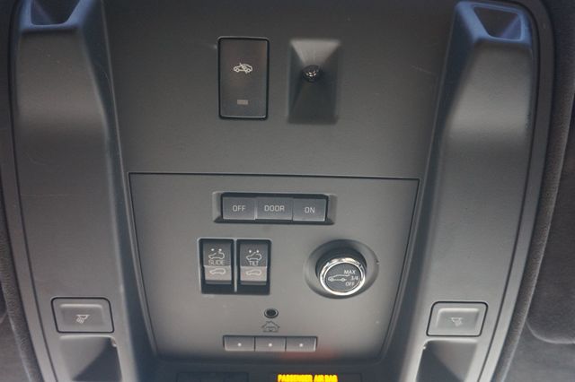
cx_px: 288
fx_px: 527
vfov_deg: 39.9
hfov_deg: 57.2
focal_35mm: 33
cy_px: 191
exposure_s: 1/60
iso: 1250
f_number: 4
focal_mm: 22
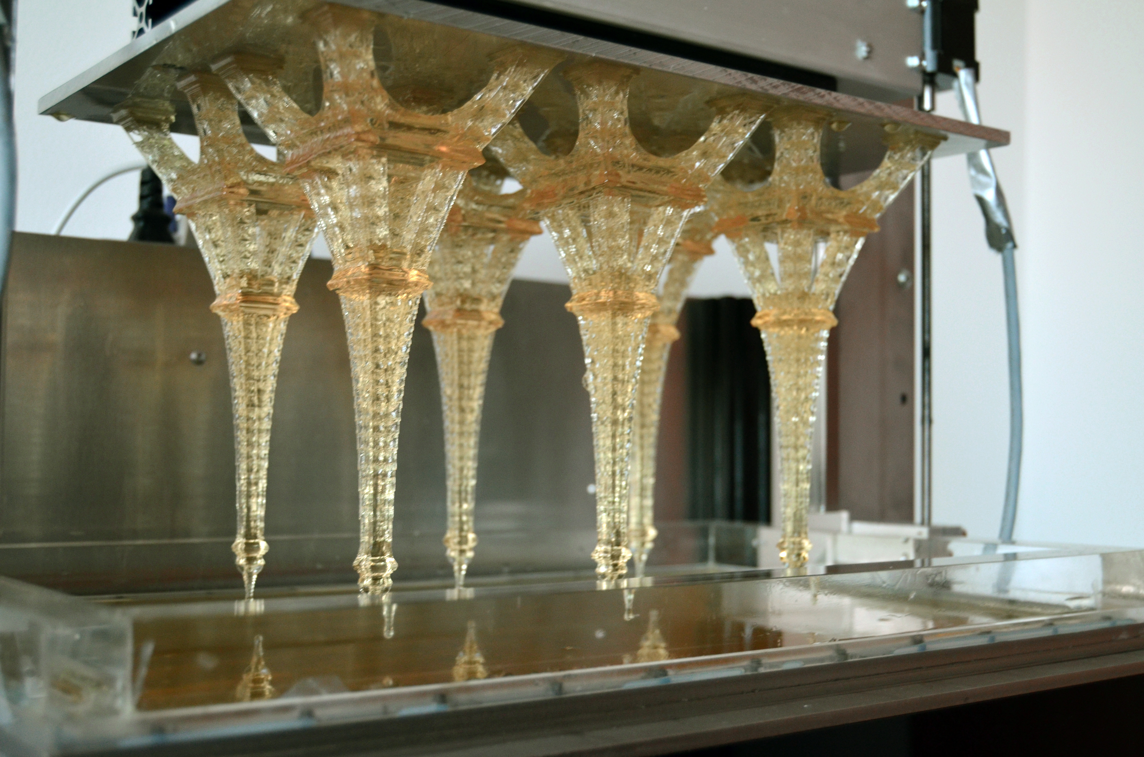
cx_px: 572
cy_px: 378
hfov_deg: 42.4
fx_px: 1475
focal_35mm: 46
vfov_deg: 28.8
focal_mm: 31
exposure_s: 1/40
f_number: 4.2
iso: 800
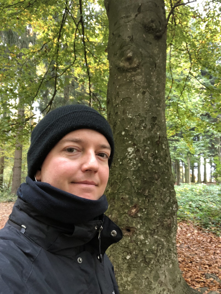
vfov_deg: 56.8
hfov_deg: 44.2
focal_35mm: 32
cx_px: 110
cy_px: 147
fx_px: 272
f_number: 2.2
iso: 125
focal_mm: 2.87
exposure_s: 1/60
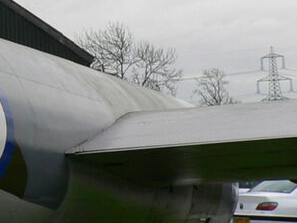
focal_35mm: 180
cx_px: -293
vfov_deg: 8.0
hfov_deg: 10.2
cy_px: -156
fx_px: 1544
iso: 80
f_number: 4
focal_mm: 7
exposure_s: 1/320
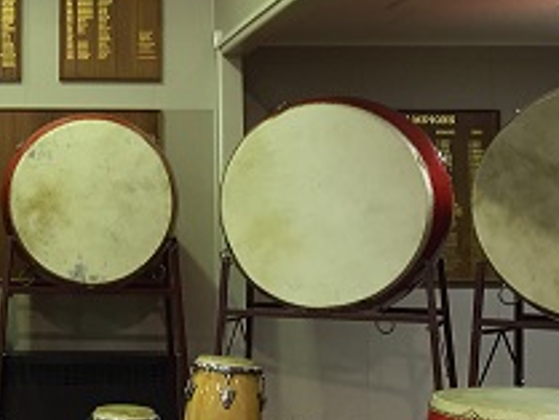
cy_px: 152
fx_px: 1099
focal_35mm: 68
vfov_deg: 21.6
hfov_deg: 26.9
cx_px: -8
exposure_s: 1/33
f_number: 2.2
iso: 125
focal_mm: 4.15
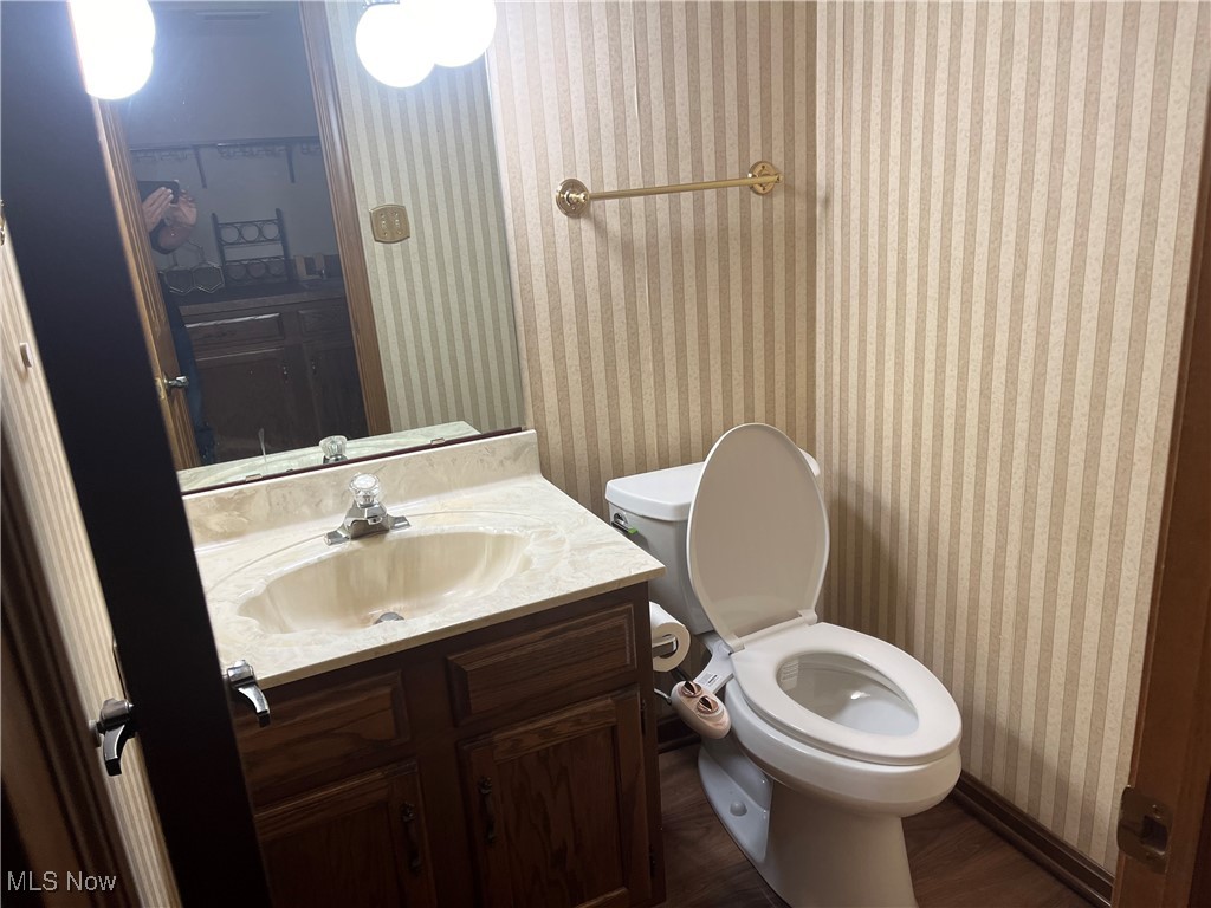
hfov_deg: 67.3
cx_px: 606
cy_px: 454
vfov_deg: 53.1
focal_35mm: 26
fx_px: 910
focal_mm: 5.1
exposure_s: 1/120
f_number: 1.6
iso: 125
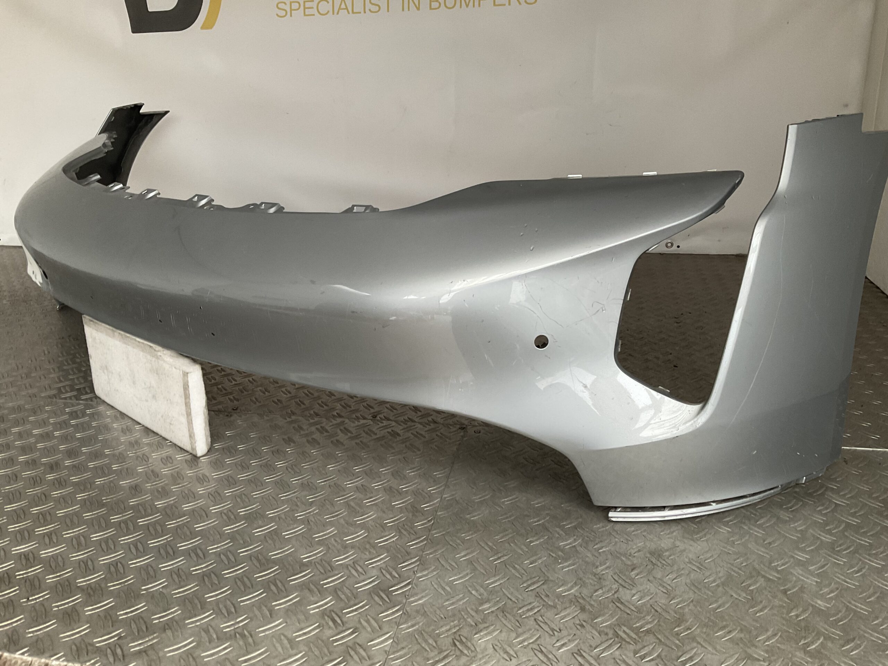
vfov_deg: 48.2
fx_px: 744
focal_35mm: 29
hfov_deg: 61.7
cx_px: 444
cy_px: 333
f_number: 1.8
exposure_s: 1/50
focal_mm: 3
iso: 100
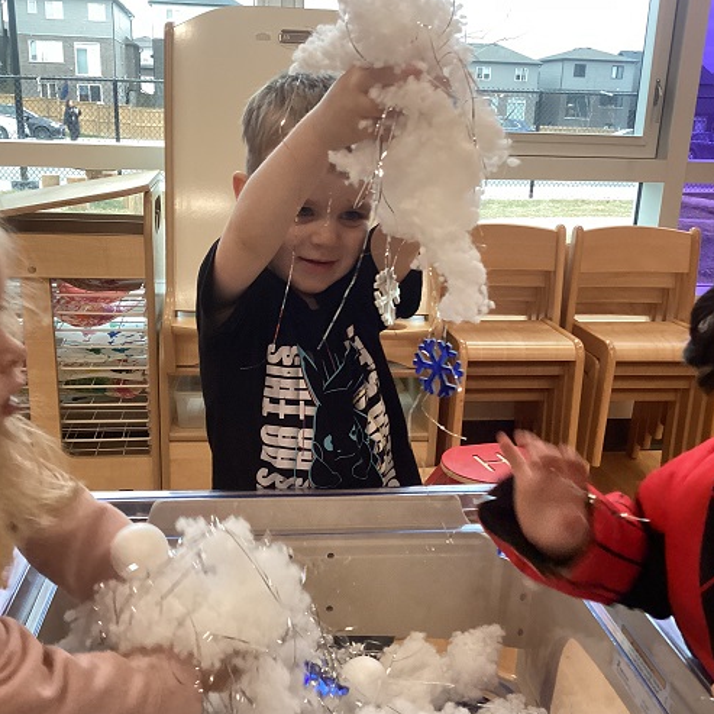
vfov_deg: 44.9
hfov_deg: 44.9
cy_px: 390
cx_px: 355
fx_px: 863
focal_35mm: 37
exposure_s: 1/60
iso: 250
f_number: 2.4
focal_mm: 3.3
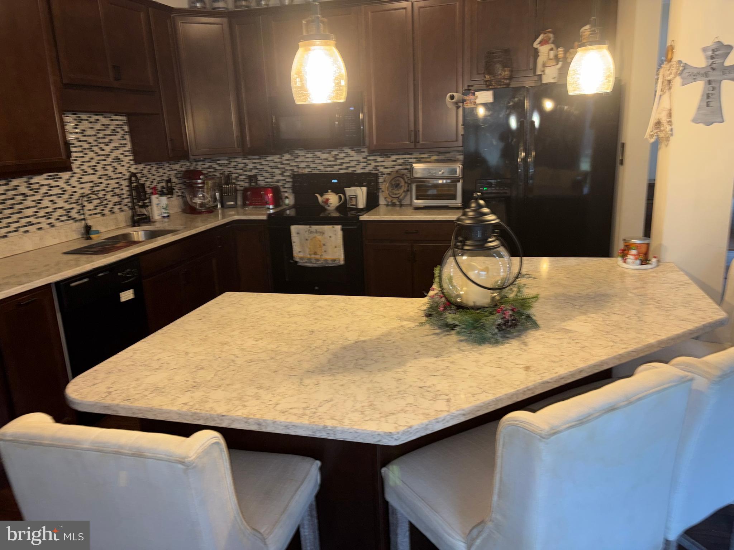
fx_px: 551
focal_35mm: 26
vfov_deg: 53.1
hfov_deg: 67.3
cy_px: 275
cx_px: 367
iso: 64
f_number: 1.6
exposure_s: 1/18
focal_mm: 5.96
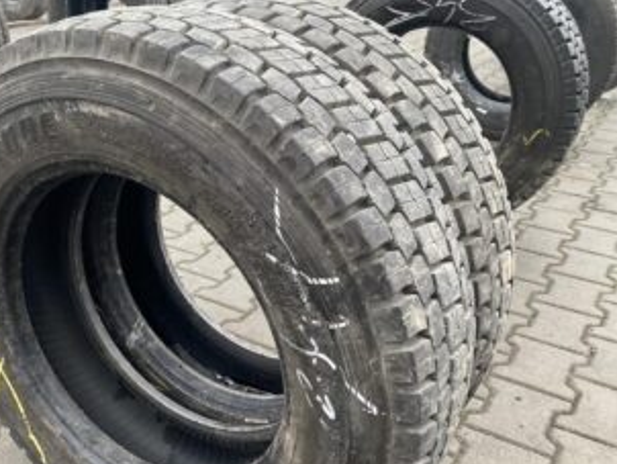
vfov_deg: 38.4
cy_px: 295
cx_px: 180
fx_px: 660
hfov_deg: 48.8
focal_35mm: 37
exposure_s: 1/113
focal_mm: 4.25
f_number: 1.8
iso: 125
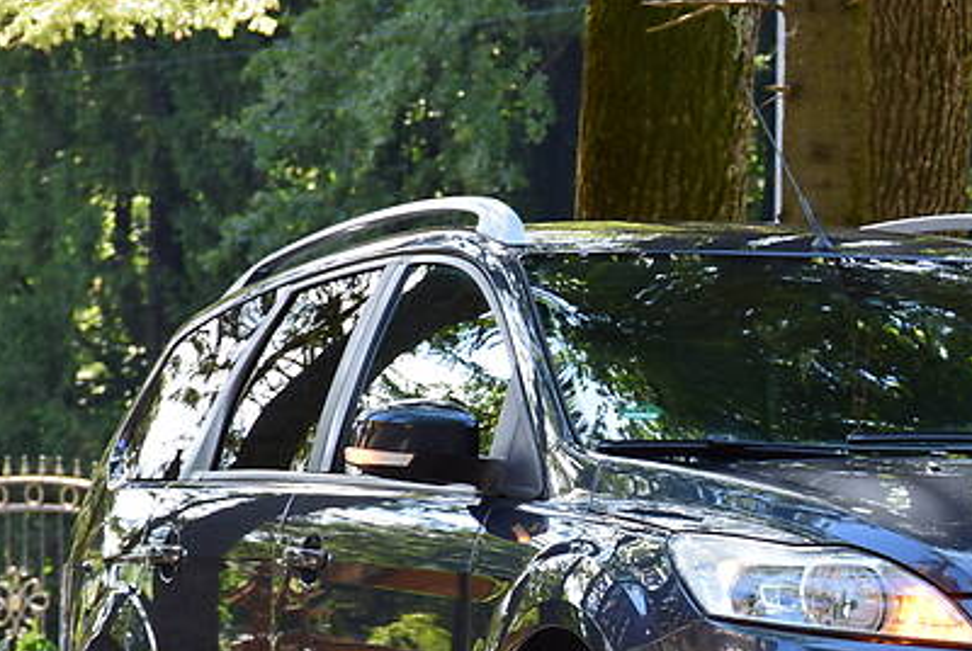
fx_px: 7301
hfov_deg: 7.6
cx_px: 919
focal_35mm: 270
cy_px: 584
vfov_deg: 5.1
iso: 400
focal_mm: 90
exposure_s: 1/80
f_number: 8
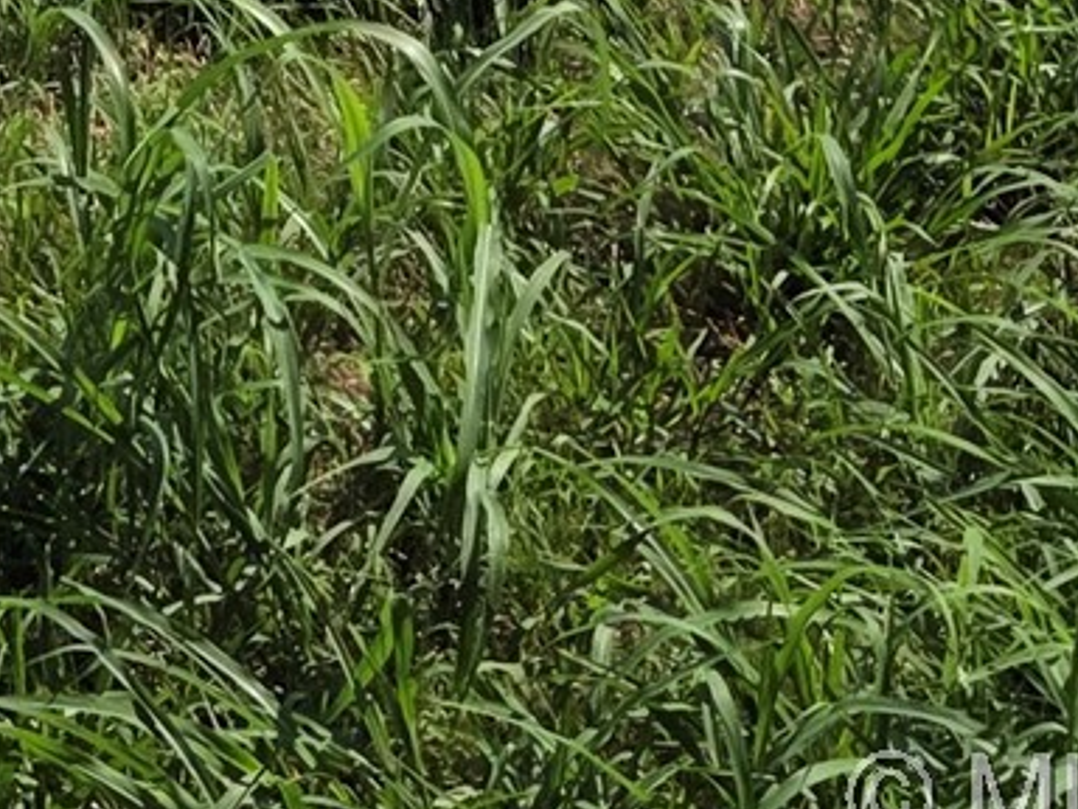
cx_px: -124
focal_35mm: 115
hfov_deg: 16.6
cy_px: -1107
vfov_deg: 11.0
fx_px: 3581
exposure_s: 1/7599
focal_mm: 5.4
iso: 80
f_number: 1.8
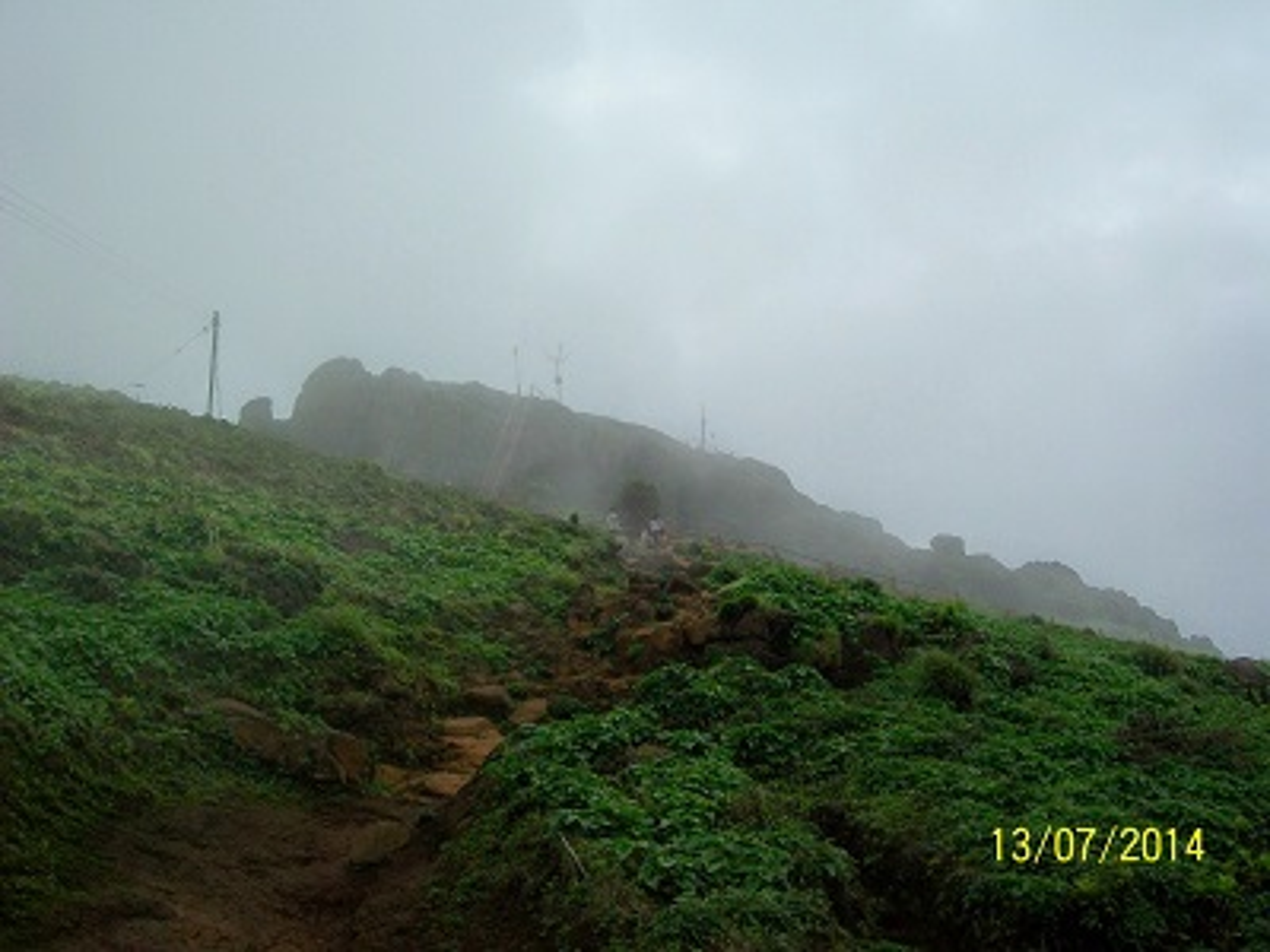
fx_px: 1321
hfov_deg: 51.4
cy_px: 476
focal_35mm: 36
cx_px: 635
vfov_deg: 39.7
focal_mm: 6
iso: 80
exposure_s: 1/1401
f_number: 4.8
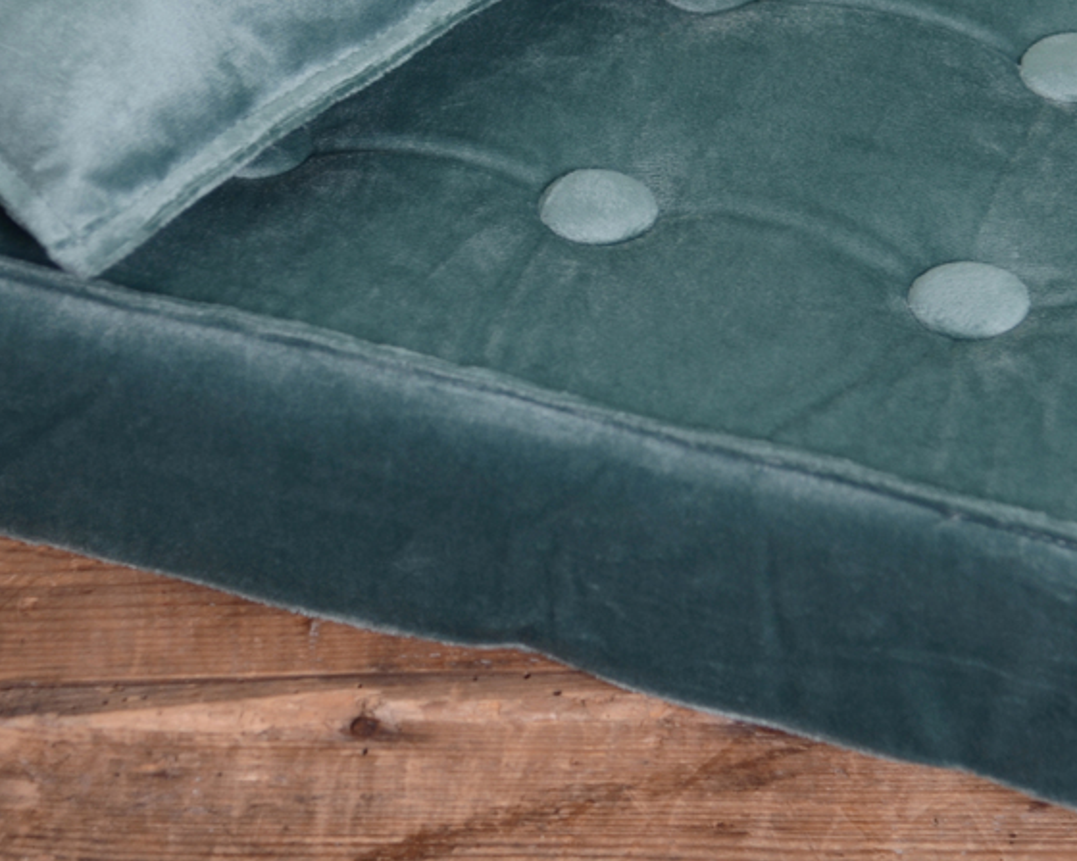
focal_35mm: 226
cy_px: 205
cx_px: 564
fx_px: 7204
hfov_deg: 8.5
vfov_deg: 6.8
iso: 200
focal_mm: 75
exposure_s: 1/100
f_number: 4
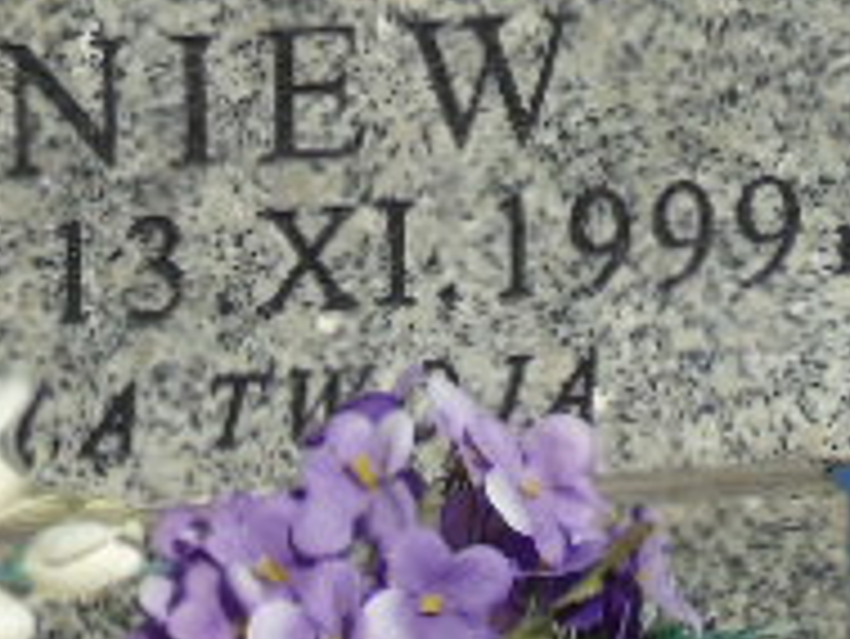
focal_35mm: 549
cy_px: -356
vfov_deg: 2.7
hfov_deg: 3.6
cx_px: 108
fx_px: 13489
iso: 80
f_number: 4.9
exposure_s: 1/800
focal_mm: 29
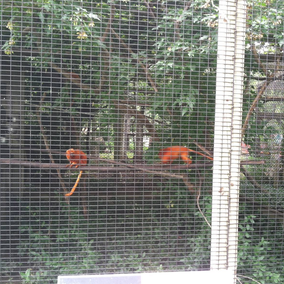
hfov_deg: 40.0
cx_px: 149
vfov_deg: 40.0
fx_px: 390
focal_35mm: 42
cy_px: 142
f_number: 2.8
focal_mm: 3.85
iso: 80
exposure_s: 1/17
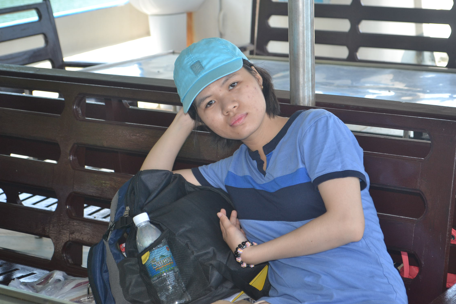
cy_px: 152
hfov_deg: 25.4
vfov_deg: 17.1
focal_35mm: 80
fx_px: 1013
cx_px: 232
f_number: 5.6
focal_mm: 52
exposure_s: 1/125
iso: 360
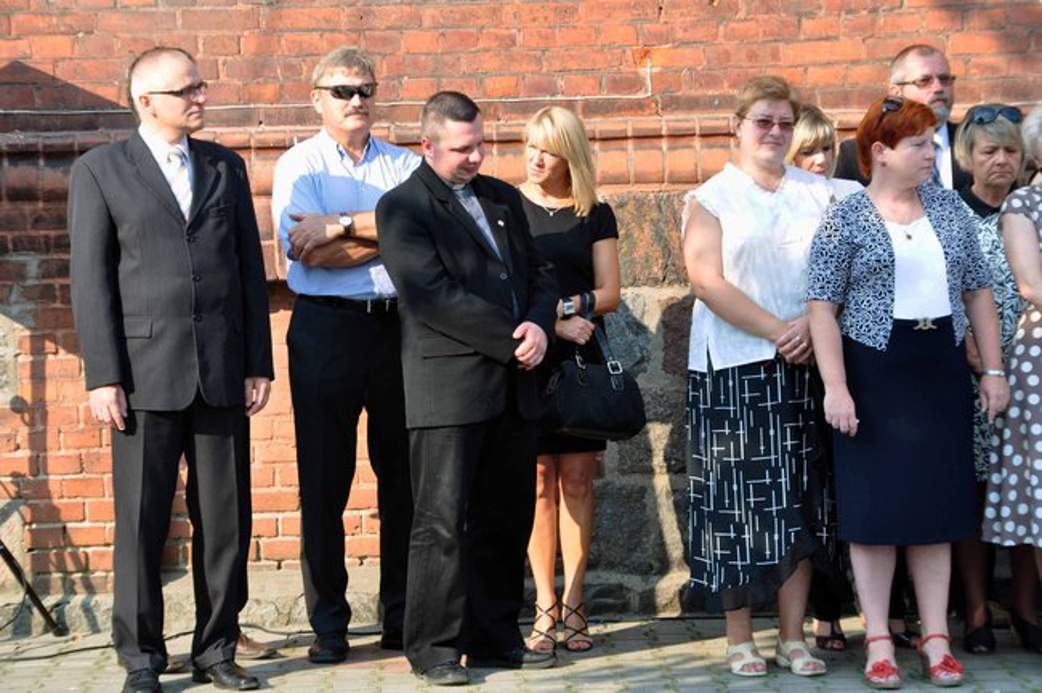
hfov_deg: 17.1
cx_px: 521
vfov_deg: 11.4
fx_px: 3470
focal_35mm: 120
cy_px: 346
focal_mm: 80
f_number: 9
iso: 200
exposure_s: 1/100
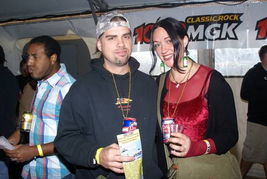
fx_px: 267
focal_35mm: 36
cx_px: 134
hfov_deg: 53.1
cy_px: 90
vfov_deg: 37.0
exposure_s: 1/80
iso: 320
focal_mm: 24
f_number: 8
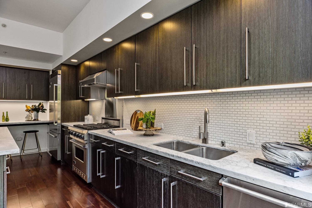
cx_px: 156
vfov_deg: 61.9
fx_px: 173
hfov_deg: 84.0
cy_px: 104
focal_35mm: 20
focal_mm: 20
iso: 320
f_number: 11
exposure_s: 1/40
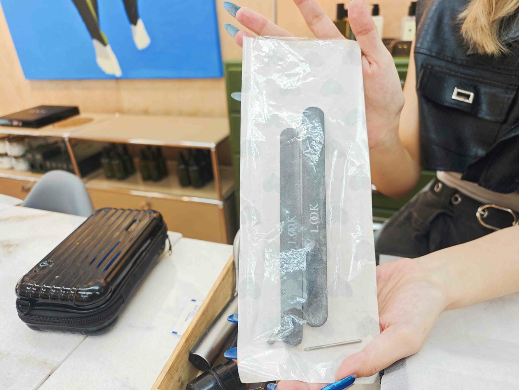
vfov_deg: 58.9
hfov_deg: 73.9
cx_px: 260
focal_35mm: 23
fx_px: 345
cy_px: 195
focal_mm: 8.72
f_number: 2
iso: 125
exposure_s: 1/120
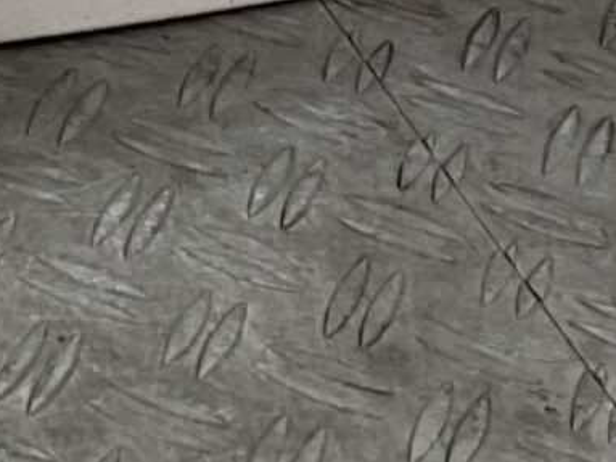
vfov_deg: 6.8
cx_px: 42
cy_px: -1032
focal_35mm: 194
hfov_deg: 10.1
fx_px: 3451
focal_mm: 3
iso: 16
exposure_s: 1/113
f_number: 1.8
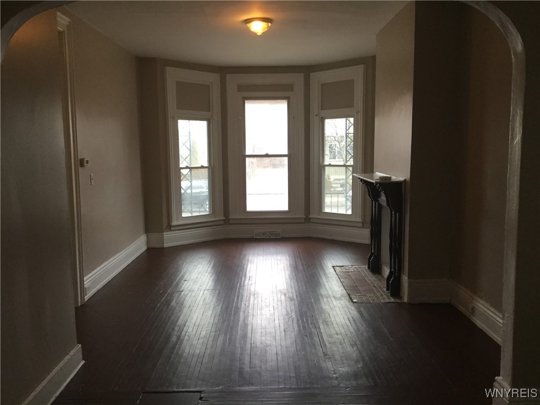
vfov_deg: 45.4
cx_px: 270
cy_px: 202
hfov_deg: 58.4
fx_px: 484
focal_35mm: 31
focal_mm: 3.3
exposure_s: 1/30
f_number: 2.4
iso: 64
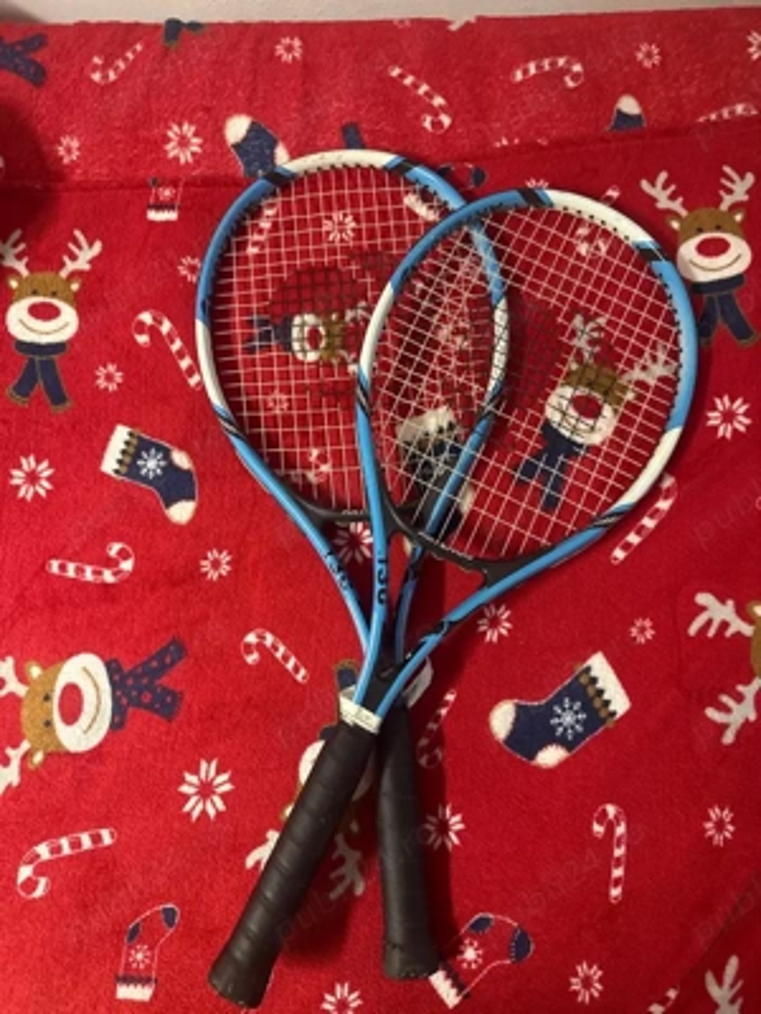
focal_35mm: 24
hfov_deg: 56.8
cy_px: 507
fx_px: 703
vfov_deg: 71.6
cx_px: 380
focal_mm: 6.76
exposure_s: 1/33
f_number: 1.78
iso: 800
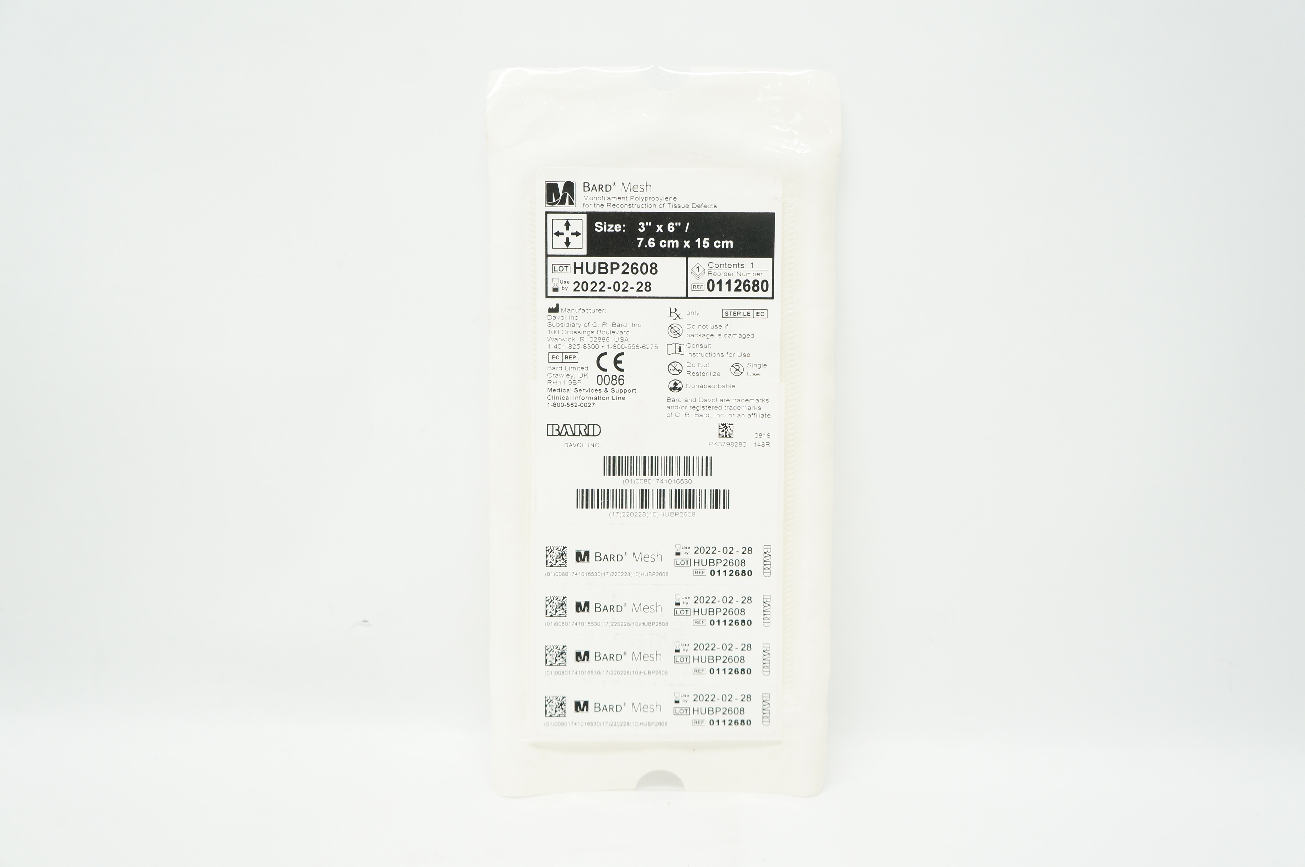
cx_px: 652
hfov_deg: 59.5
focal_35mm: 32
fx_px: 1141
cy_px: 434
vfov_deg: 41.6
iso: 400
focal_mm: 21
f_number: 5
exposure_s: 1/60
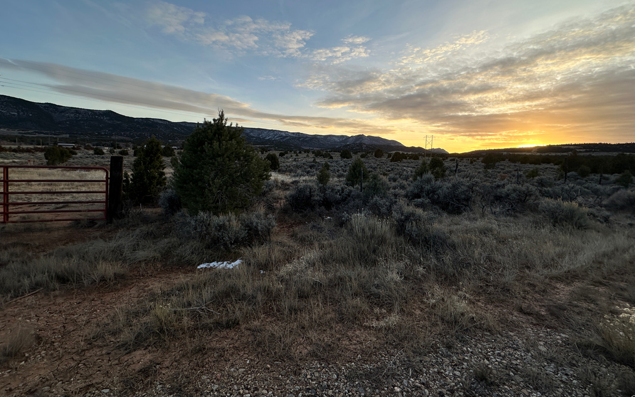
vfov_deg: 74.2
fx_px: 260
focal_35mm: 15
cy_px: 164
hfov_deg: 101.5
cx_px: 319
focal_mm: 2.22
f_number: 2.2
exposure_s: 1/321
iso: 40
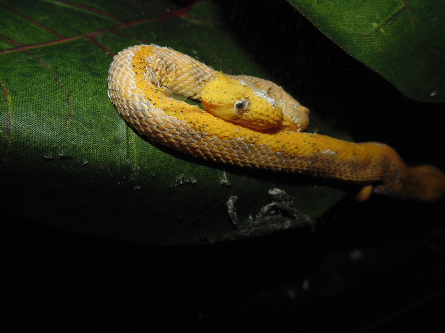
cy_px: 166
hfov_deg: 76.4
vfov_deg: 61.1
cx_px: 222
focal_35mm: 22
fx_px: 283
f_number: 9.7
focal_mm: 4
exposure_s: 1/30
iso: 80
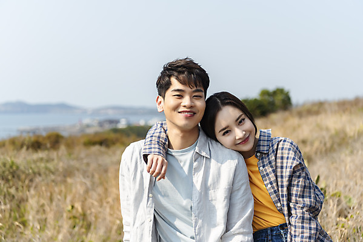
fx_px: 565
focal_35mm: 56
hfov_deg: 35.6
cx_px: 182
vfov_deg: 24.2
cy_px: 121
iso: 100
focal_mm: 56
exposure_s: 1/2000
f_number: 2.8
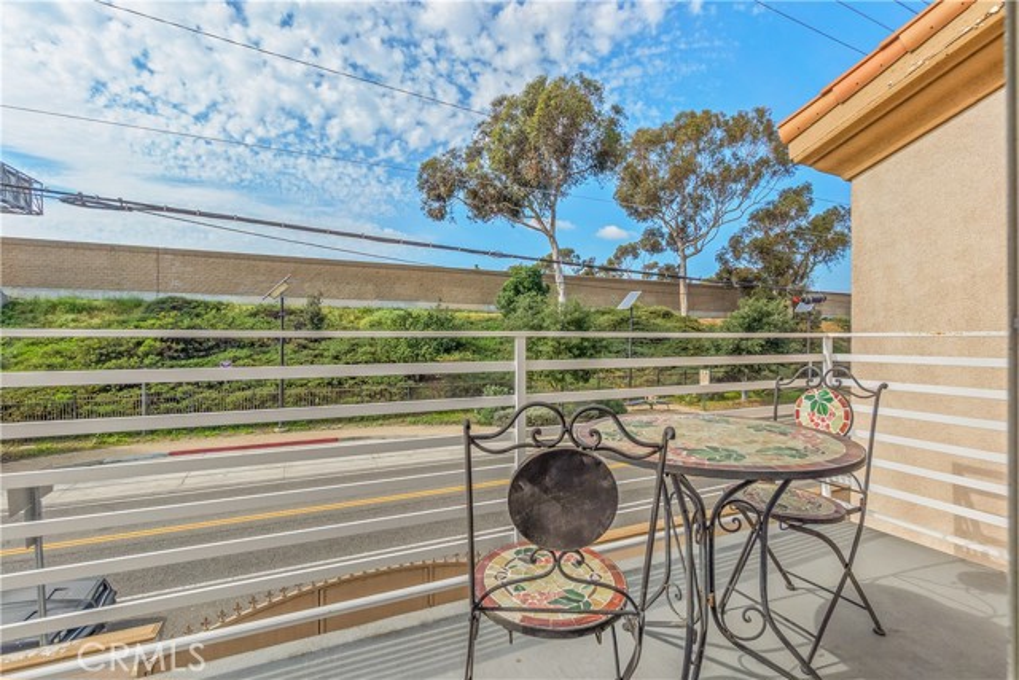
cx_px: 510
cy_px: 340
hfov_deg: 100.4
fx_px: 425
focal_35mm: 15
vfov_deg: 77.4
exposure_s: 1/800
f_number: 8
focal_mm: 10
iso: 400
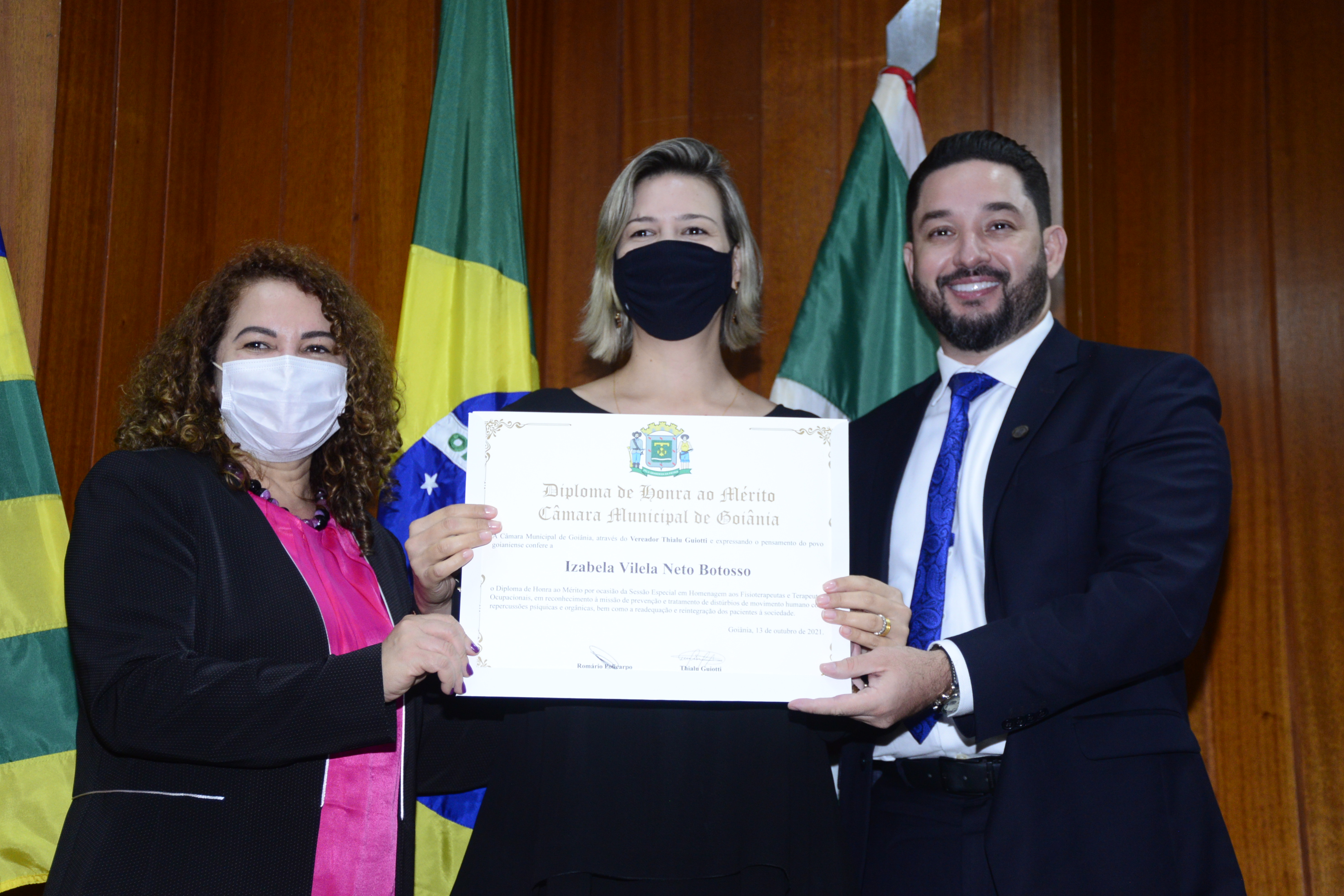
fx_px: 2352
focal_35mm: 63
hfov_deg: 31.9
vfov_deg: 21.6
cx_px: 675
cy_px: 446
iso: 2000
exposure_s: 1/125
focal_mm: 62
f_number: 5
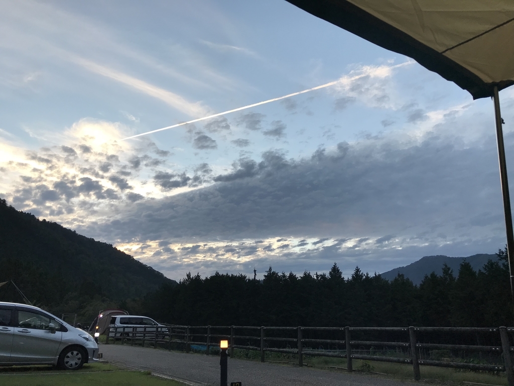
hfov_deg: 63.4
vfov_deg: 49.7
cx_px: 257
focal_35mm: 28
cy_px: 193
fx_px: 416
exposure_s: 1/164
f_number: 1.8
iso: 20
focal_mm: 3.99
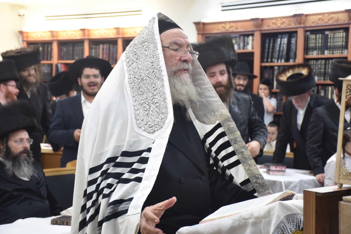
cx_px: 176
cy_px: 117
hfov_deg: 27.0
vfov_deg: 18.2
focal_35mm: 75
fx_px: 731
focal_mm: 50
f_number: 5.6
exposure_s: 1/80
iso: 1000
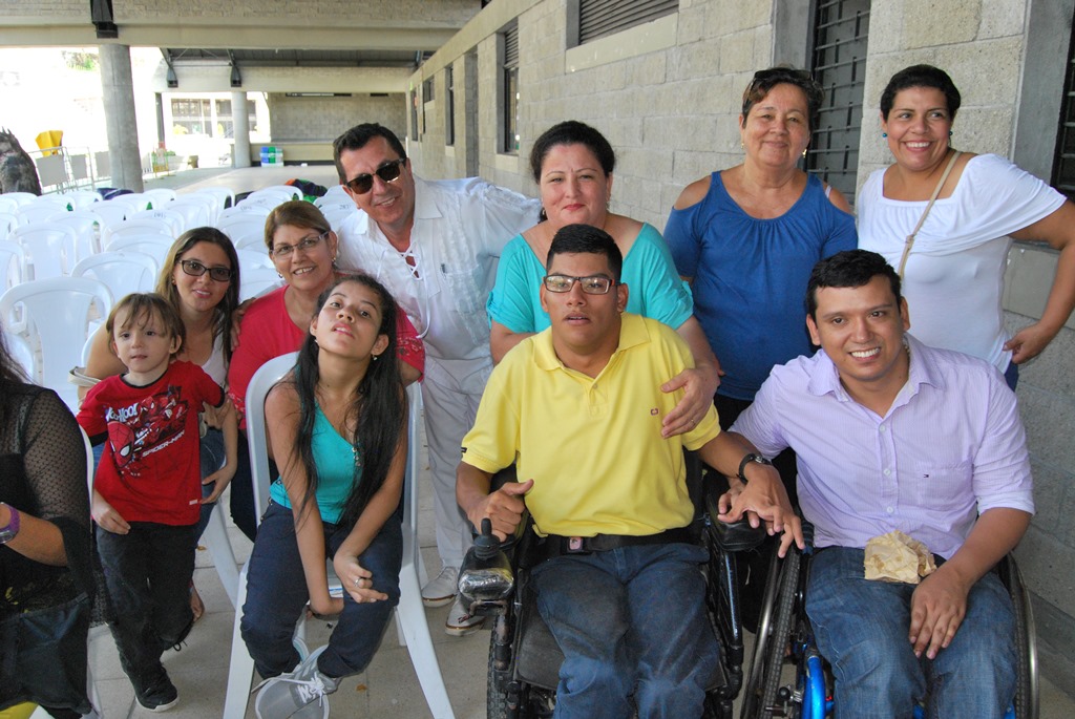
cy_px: 360
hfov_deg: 67.3
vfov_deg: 48.0
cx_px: 538
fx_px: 807
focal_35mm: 27
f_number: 6.3
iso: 800
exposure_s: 1/200
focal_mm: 18
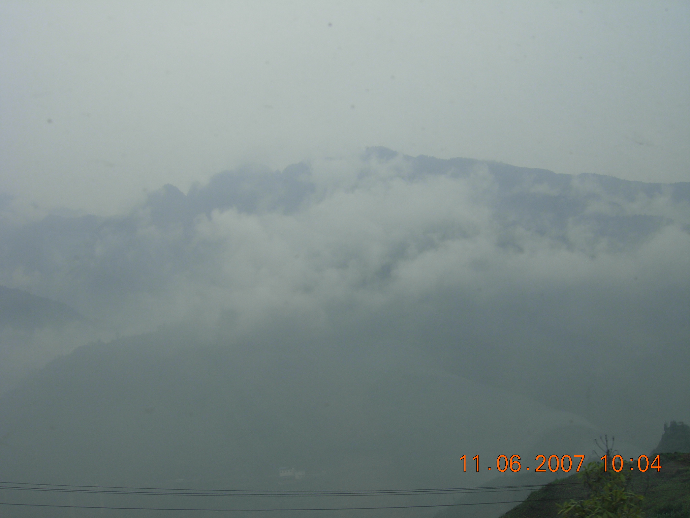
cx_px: 345
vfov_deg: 39.7
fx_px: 718
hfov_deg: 51.4
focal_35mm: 36
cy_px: 259
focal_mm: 7.5
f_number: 4.8
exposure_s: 1/575
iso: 50
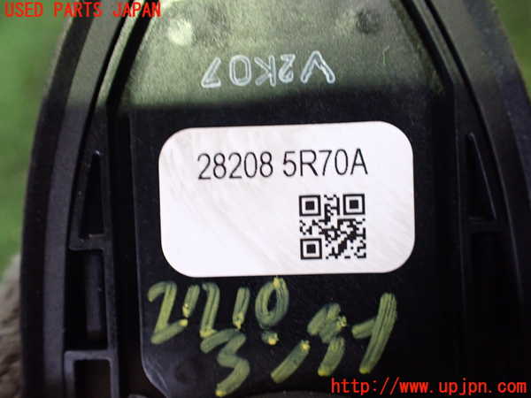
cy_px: 199
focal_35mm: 30
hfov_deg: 60.0
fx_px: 460
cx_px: 266
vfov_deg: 46.8
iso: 800
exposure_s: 1/40
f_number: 2.3
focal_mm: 5.4
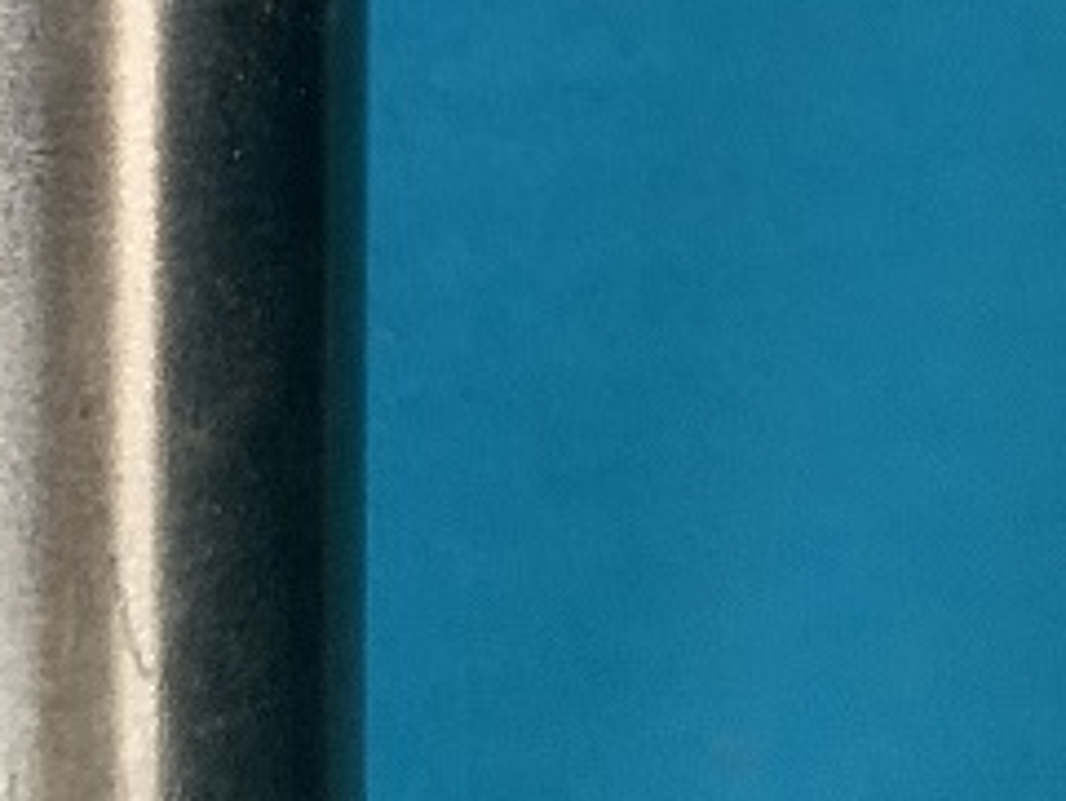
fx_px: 2681
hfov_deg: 22.5
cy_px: -387
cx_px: 515
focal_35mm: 87
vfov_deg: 15.7
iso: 400
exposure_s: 1/32
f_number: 1.8
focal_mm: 4.25
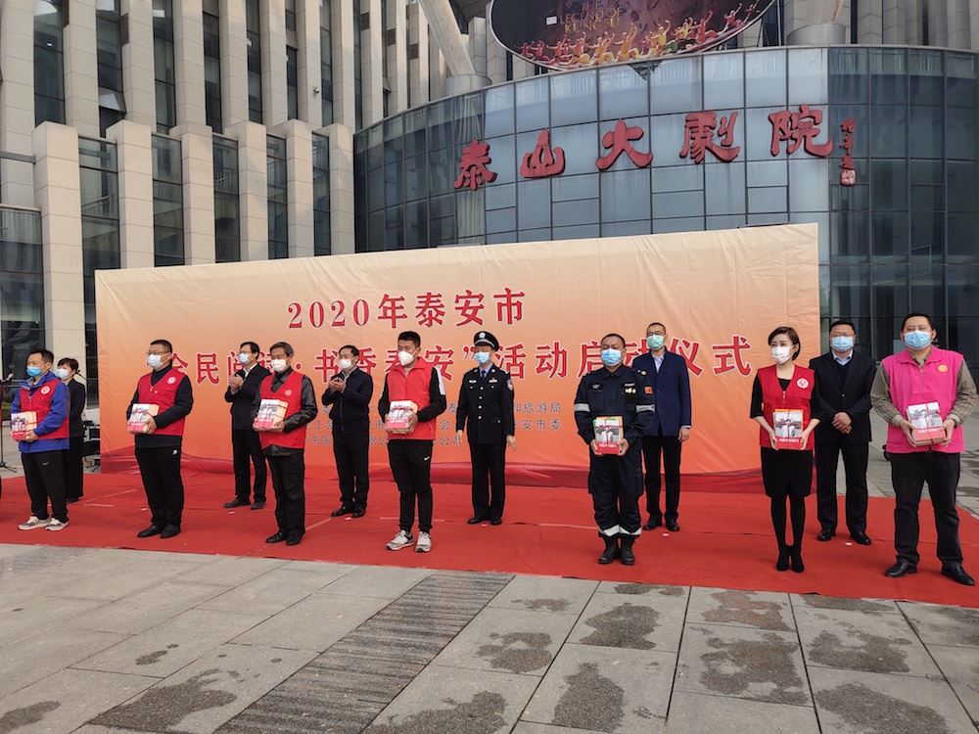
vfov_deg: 46.8
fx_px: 848
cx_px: 490
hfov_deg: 60.0
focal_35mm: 30
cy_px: 367
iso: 50
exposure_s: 1/953
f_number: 1.8
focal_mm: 4.35
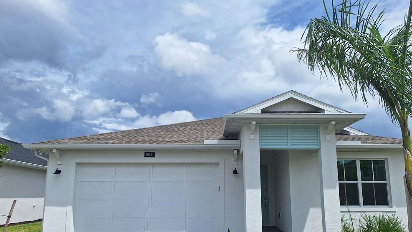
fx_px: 284
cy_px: 151
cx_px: 209
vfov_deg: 43.9
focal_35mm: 26
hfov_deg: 71.9
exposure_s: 1/4274
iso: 40
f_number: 1.8
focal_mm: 5.54
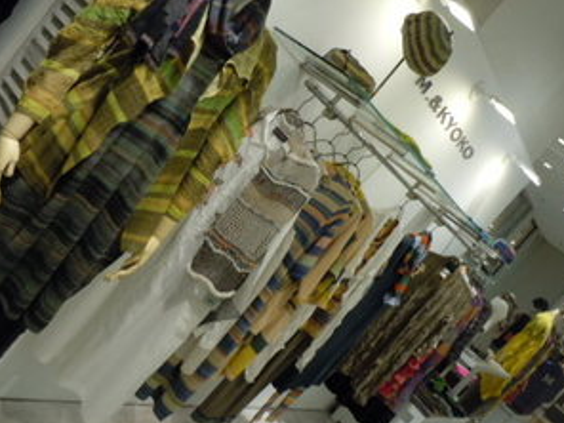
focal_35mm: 36
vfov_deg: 39.6
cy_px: 180
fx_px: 587
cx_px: 223
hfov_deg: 51.0
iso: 400
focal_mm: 5
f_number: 3.7
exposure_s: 1/60
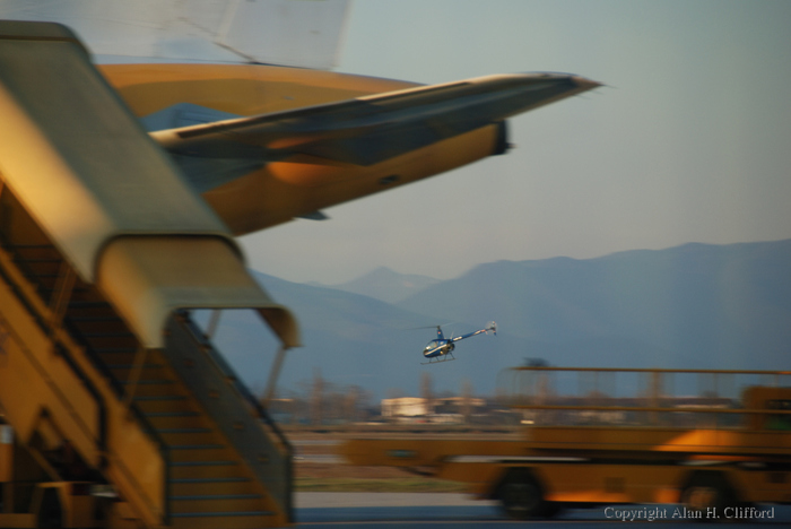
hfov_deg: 6.9
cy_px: 264
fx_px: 6597
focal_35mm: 300
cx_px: 396
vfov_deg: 4.6
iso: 125
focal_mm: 200
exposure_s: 1/30
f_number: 5.6
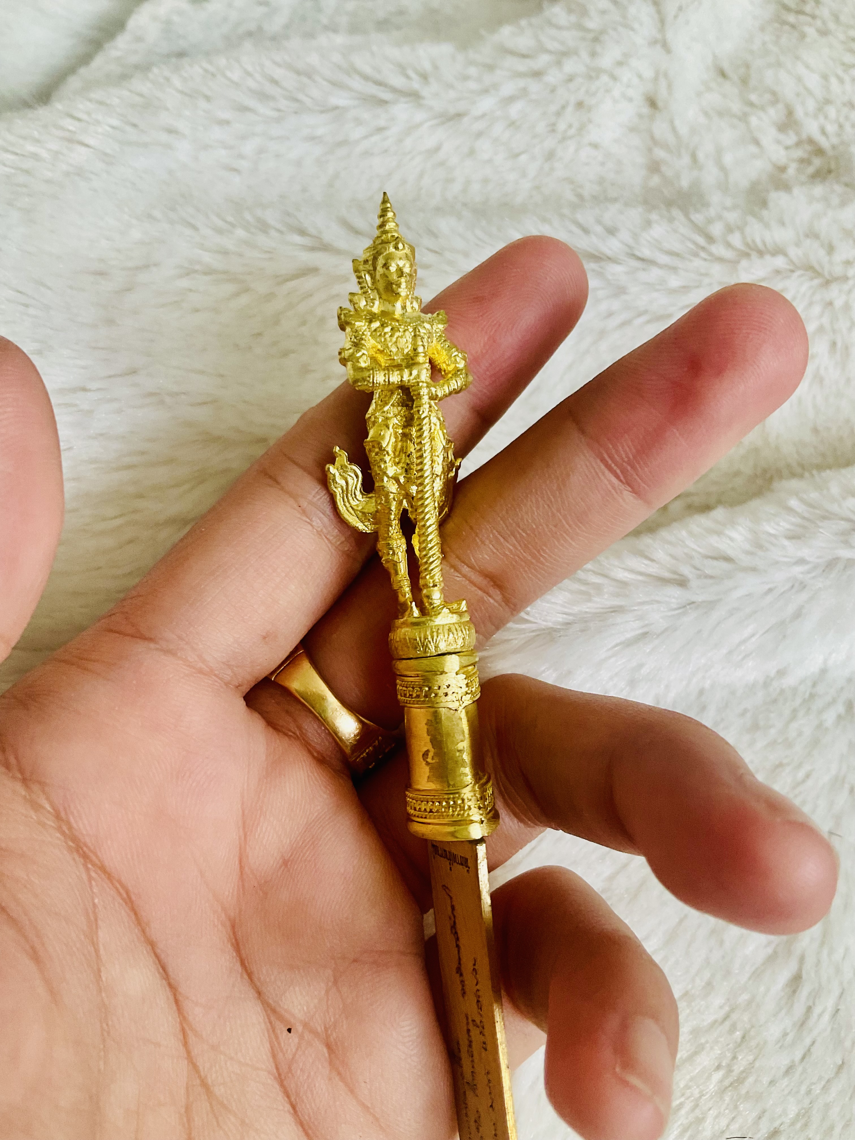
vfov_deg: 61.7
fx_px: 955
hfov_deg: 48.2
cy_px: 570
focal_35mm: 29
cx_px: 428
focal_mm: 3
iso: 50
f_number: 1.8
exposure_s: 1/50
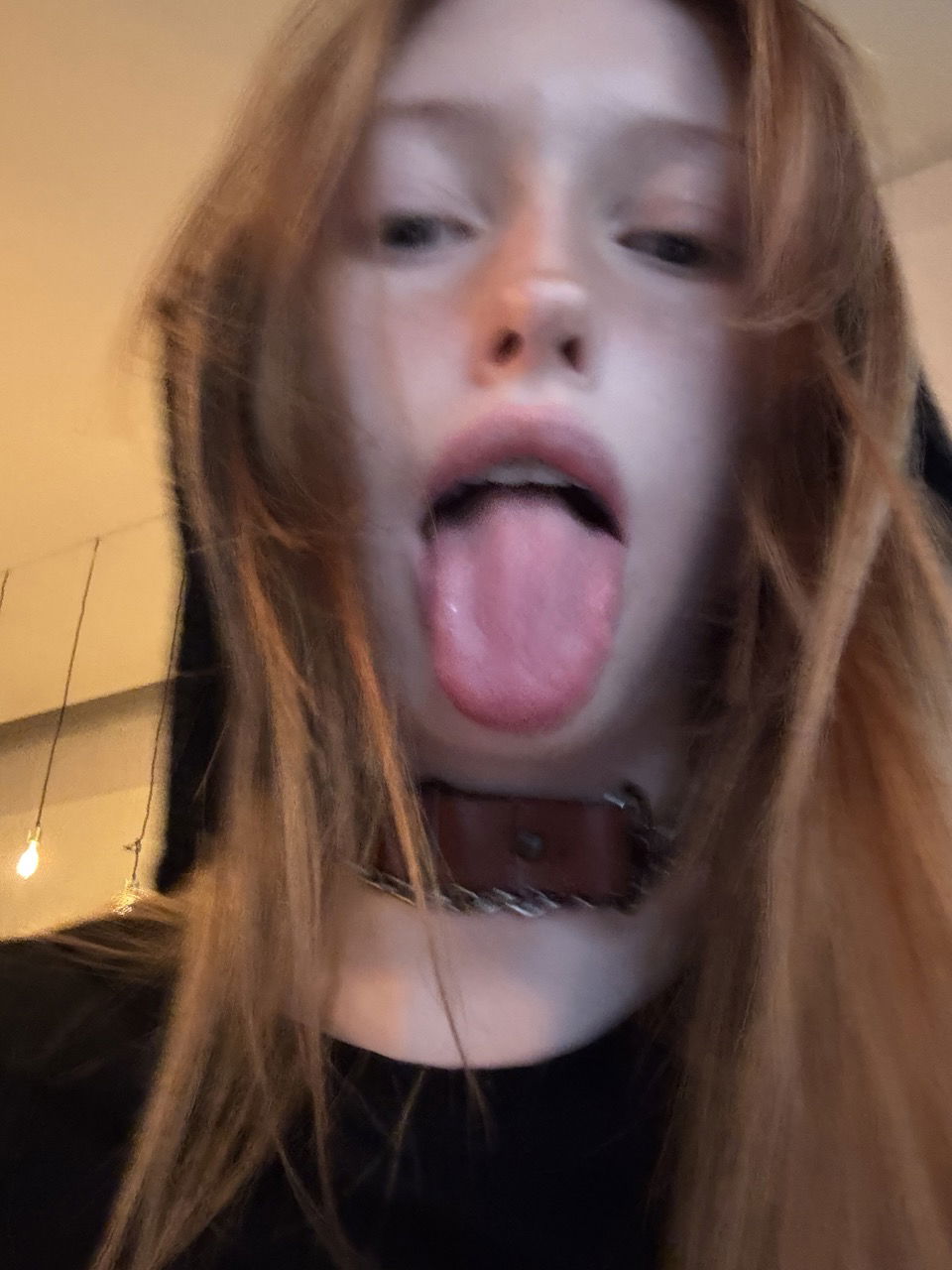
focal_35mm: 30
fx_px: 1100
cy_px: 635
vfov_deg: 60.0
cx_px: 476
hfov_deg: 46.8
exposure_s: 1/17
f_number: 1.9
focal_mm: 2.69
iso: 800
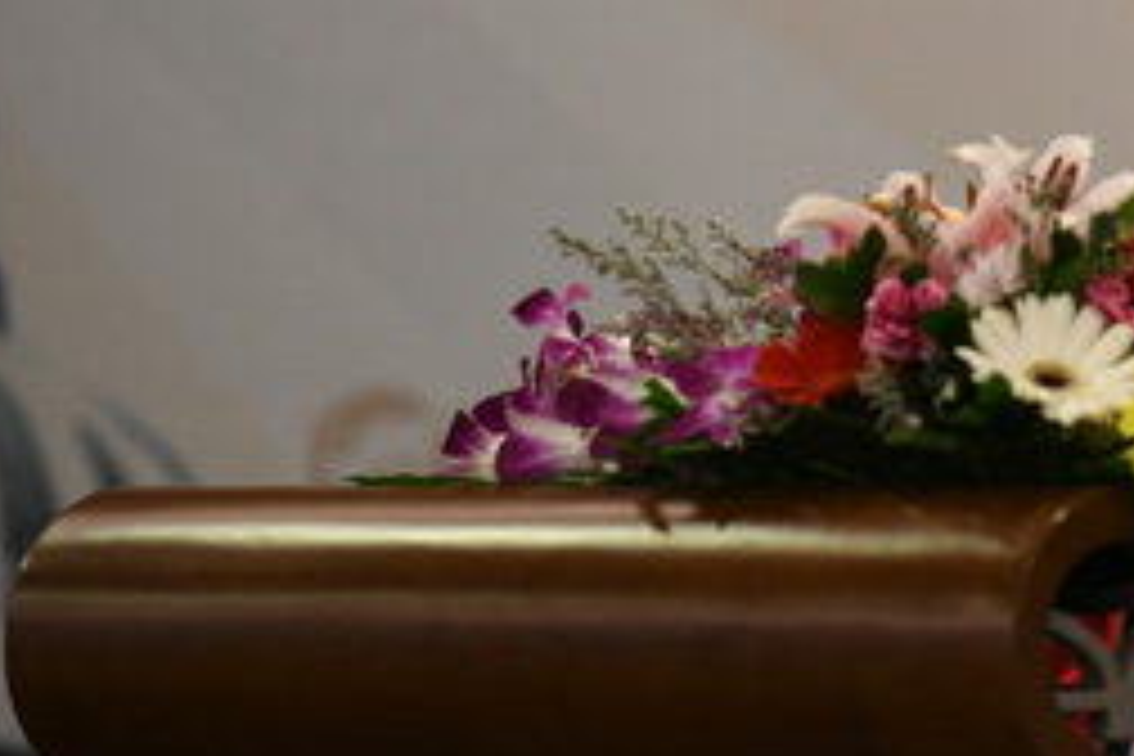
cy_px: 47
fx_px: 16001
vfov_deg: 2.7
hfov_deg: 4.1
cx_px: 1251
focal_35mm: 508
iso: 1600
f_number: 2.8
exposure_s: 1/250
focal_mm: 200
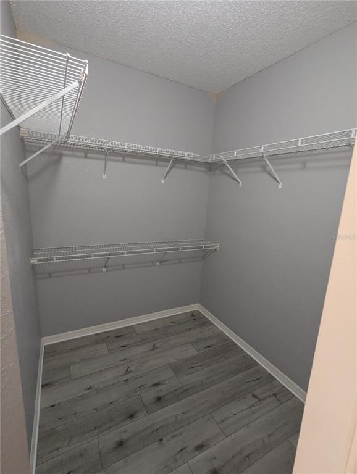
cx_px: 178
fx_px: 220
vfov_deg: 94.4
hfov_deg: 78.2
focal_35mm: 16
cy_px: 237
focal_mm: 2.35
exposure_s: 1/38.8
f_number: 2.2
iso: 608
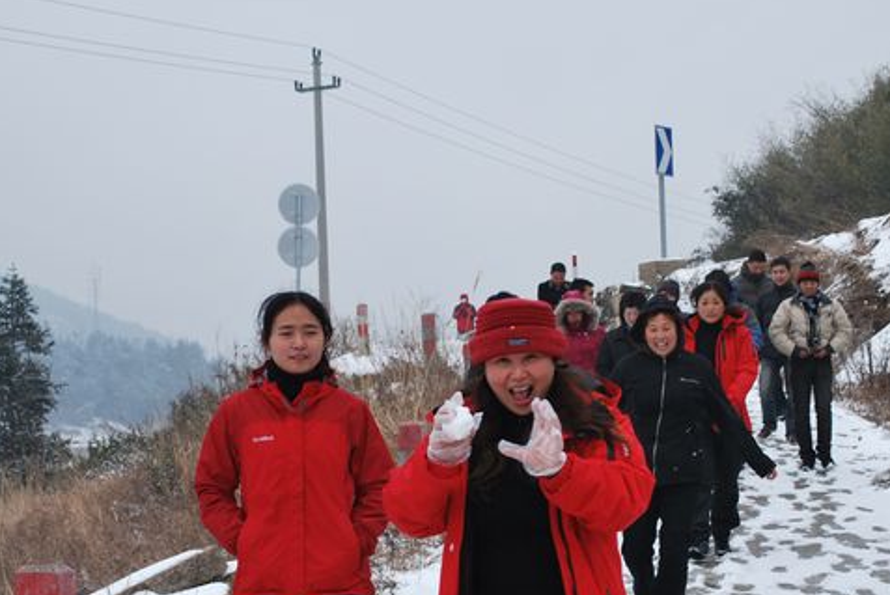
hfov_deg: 23.1
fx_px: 2177
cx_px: 409
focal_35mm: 88
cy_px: 394
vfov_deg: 15.5
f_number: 6.3
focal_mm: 40
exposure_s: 1/160
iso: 100
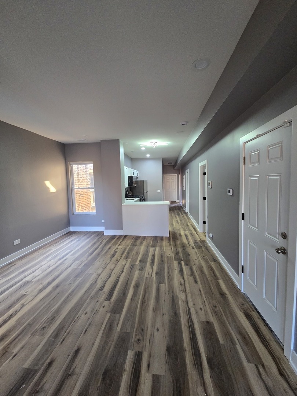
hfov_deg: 89.9
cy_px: 198
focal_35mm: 13
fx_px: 149
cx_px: 148
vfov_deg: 106.2
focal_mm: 2.2
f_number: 2.2
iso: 320
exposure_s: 1/60
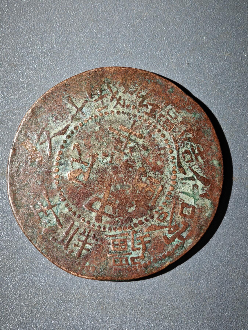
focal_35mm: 79
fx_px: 755
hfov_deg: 18.7
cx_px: 124
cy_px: 165
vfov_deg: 24.7
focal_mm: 9
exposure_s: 1/100
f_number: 2
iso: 250
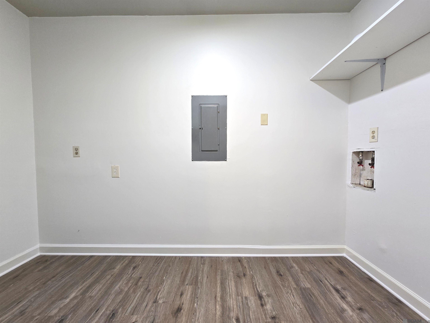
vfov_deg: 89.9
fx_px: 161
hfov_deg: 106.2
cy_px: 162
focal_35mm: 13
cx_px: 215
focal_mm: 2.2
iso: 125
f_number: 2.2
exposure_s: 1/60
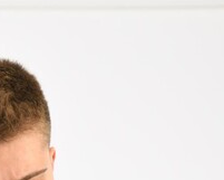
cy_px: 418
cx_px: 36
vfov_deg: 7.9
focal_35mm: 182
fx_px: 1207
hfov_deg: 10.6
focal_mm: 52
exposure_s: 1/160
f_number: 7.1
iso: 100
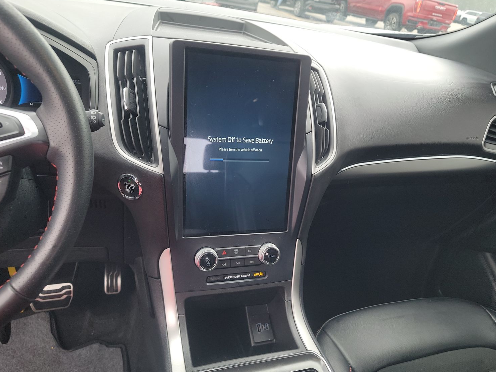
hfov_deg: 67.3
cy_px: 192
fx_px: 373
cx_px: 261
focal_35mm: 26
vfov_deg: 53.1
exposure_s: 1/59
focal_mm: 6.7
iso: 116
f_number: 1.8
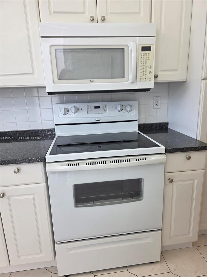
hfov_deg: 58.9
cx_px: 104
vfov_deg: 73.9
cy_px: 138
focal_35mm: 23
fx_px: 183
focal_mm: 6.3
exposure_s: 1/120
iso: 50
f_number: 1.7
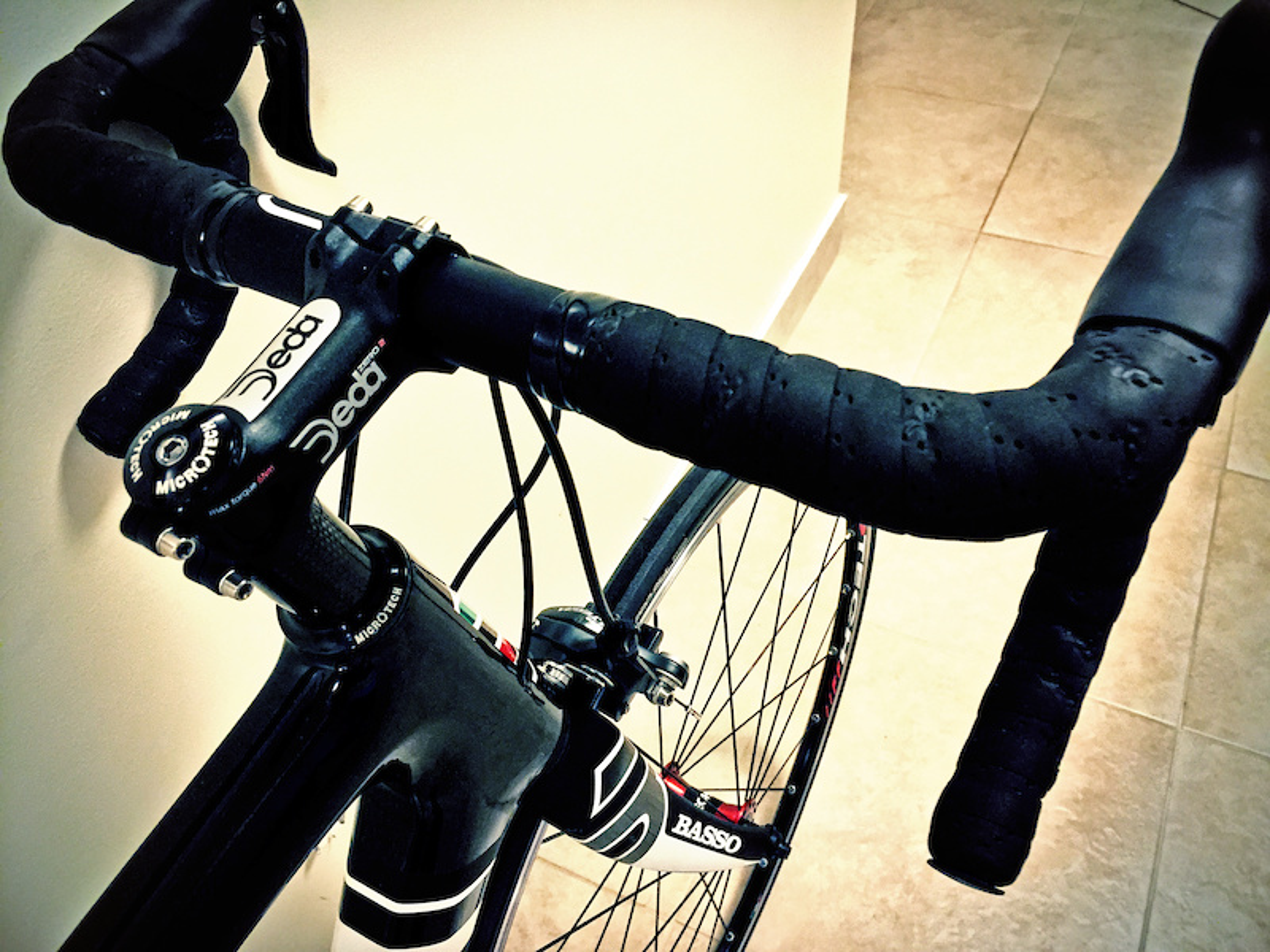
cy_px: 476
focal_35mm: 29
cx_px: 635
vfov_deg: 48.2
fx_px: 1064
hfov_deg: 61.7
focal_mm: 4.15
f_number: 2.2
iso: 250
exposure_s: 1/17
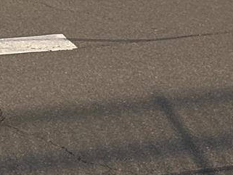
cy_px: -373
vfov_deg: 4.3
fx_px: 2236
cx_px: 295
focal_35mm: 332
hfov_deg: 5.9
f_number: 1.6
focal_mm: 5.96
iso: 32
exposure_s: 1/3021
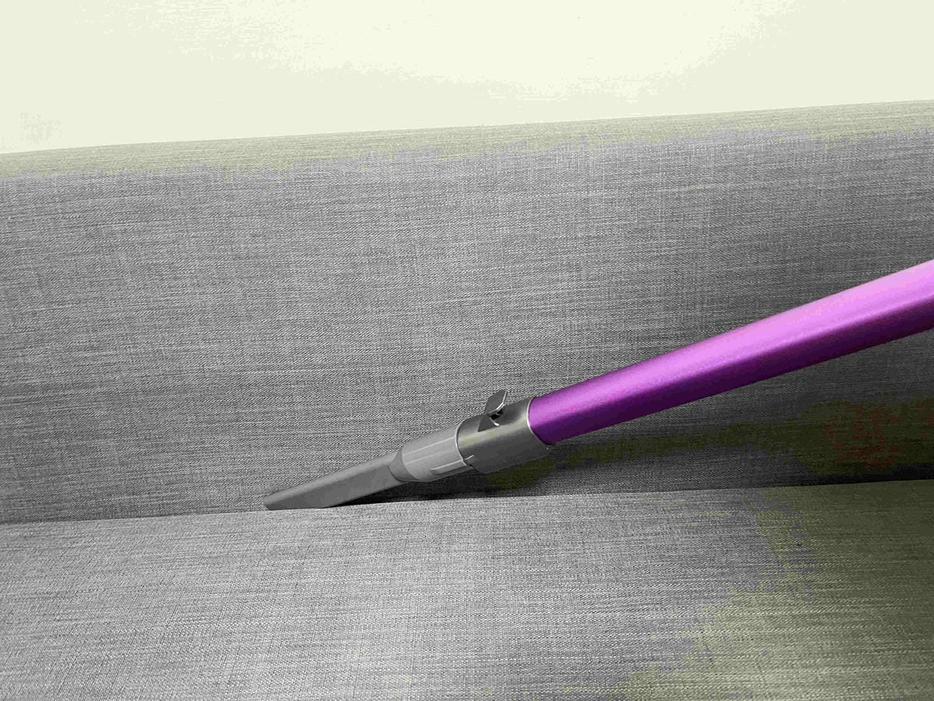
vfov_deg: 53.1
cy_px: 350
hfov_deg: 67.3
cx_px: 467
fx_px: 702
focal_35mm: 26
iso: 320
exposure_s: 1/60
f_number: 1.5
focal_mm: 5.7
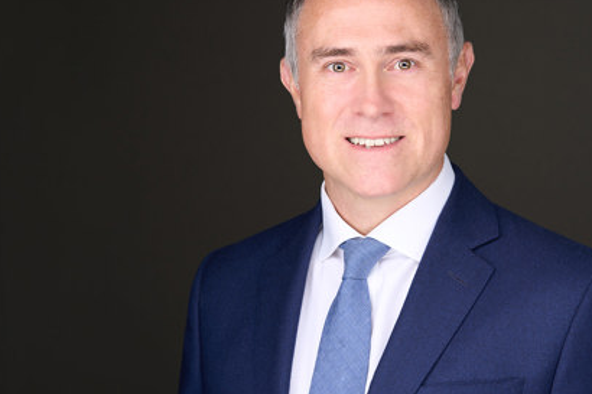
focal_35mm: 112
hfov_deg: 18.2
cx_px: 368
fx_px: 1841
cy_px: 159
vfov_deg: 12.2
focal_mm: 85
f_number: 8
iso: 100
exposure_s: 1/400
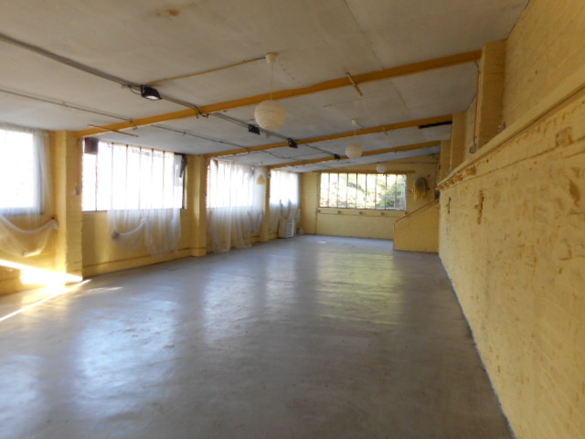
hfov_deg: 69.4
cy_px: 220
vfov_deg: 54.9
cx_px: 292
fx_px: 422
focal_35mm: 25
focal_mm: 4.5
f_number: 3.7
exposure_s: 1/30
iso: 160
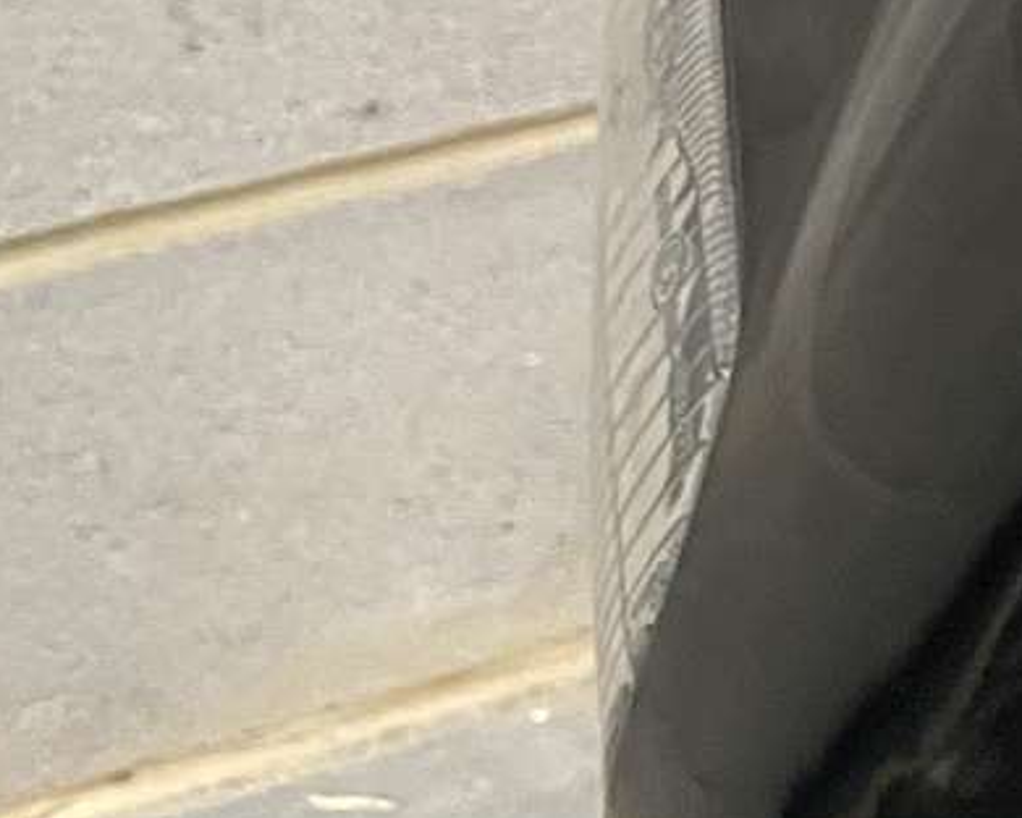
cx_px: 2589
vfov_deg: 11.2
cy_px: -535
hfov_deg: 11.6
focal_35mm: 130
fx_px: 3932
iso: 250
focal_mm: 4.2
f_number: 1.6
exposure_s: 1/60
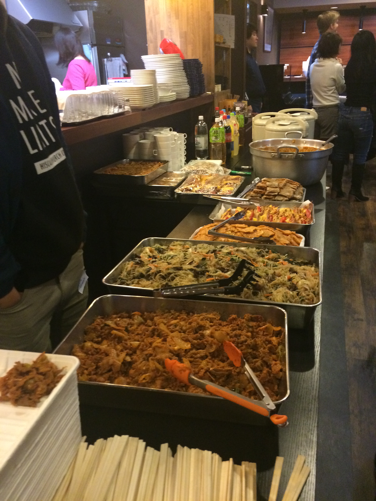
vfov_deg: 61.7
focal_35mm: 29
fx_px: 420
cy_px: 250
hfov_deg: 48.2
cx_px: 188
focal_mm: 4.15
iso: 320
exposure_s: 1/20
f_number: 2.2
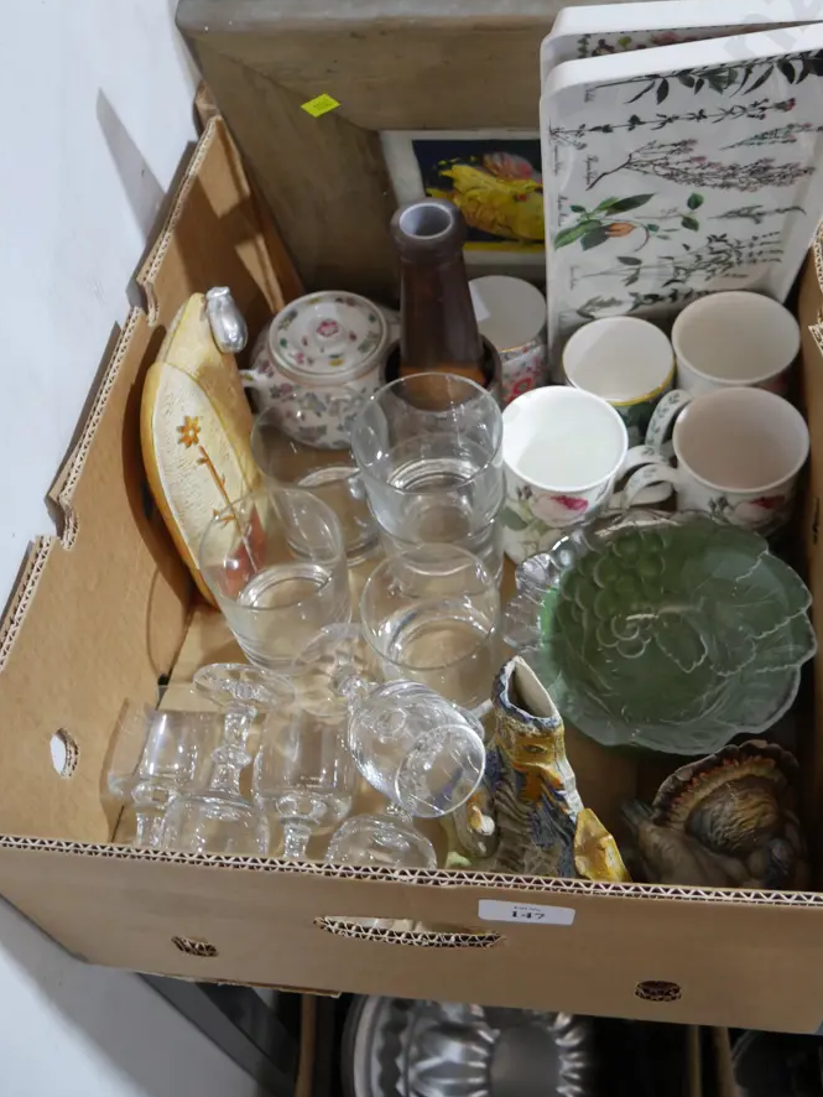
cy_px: 485
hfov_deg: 38.7
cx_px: 428
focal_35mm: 37
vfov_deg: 50.0
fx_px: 1172
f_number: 4
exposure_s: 1/60
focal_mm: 16
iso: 1250
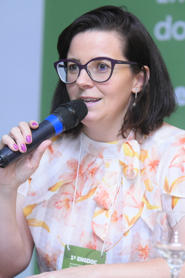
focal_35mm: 196
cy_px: 139
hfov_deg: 7.0
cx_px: 79
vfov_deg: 10.5
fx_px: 1511
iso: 3200
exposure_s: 1/250
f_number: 3.5
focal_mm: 130
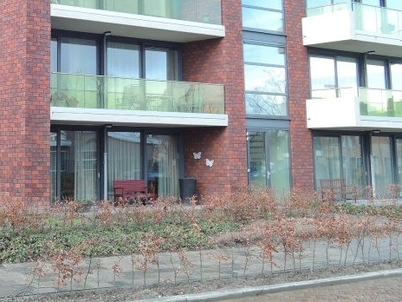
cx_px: 61
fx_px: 615
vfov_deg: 27.2
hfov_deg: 34.6
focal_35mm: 53
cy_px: 76
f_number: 2.8
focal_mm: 5.1
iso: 80
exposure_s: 1/100
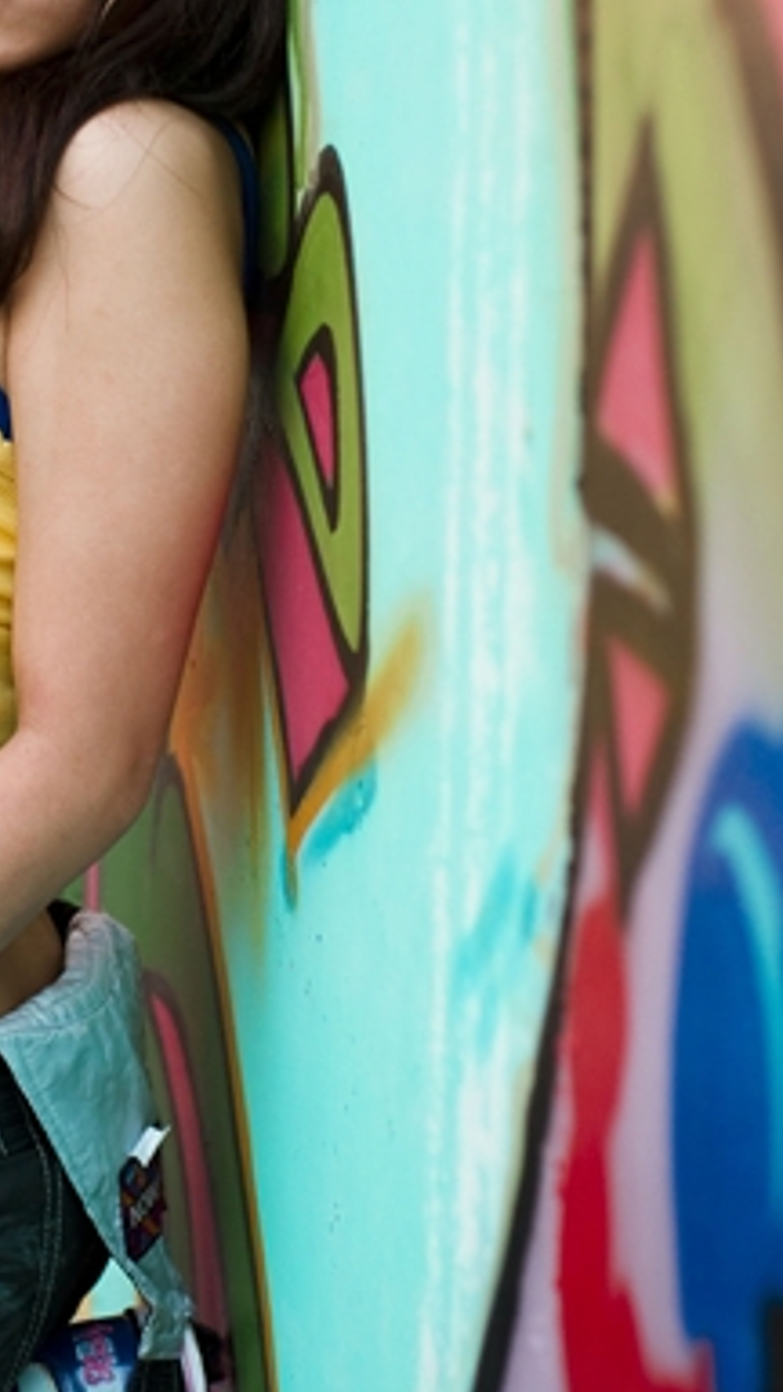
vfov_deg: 19.5
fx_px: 4023
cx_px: 5
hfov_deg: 11.0
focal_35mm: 109
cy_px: 355
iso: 400
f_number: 2.8
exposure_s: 1/90
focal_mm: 50
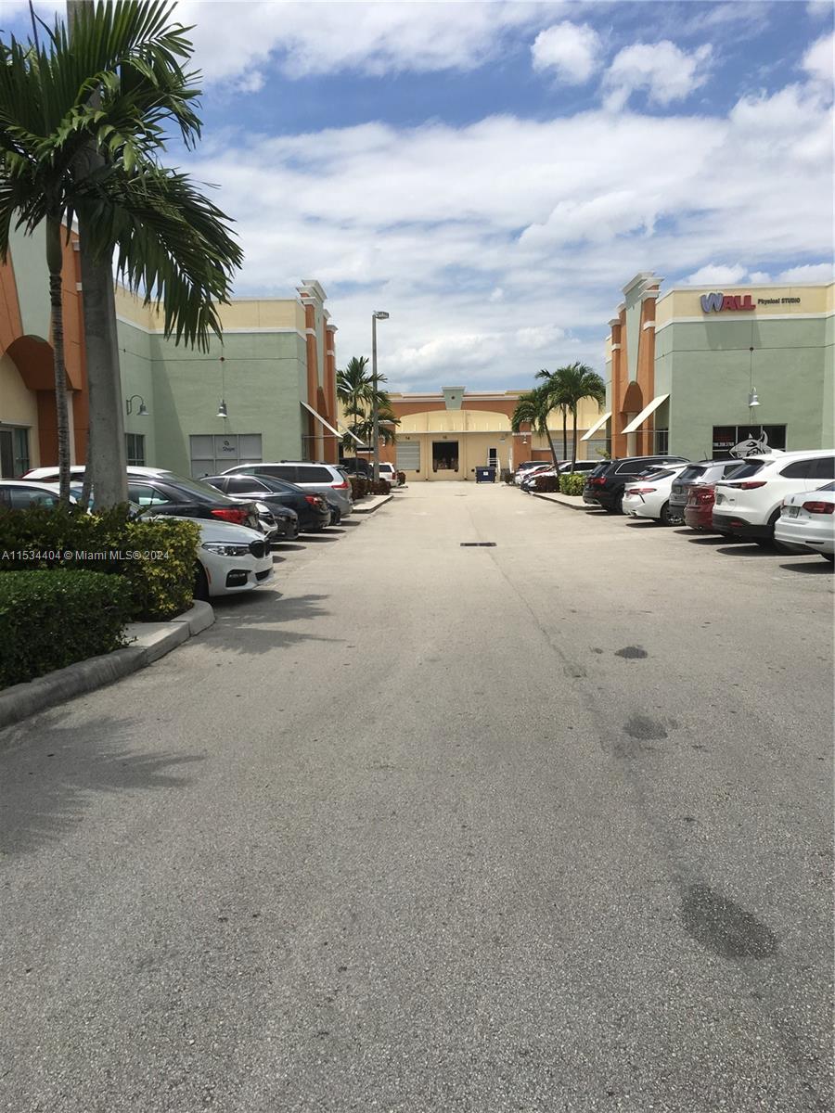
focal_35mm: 29
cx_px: 418
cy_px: 556
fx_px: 933
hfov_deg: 48.2
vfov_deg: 61.7
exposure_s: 1/3344
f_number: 2.2
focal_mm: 4.15
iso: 25
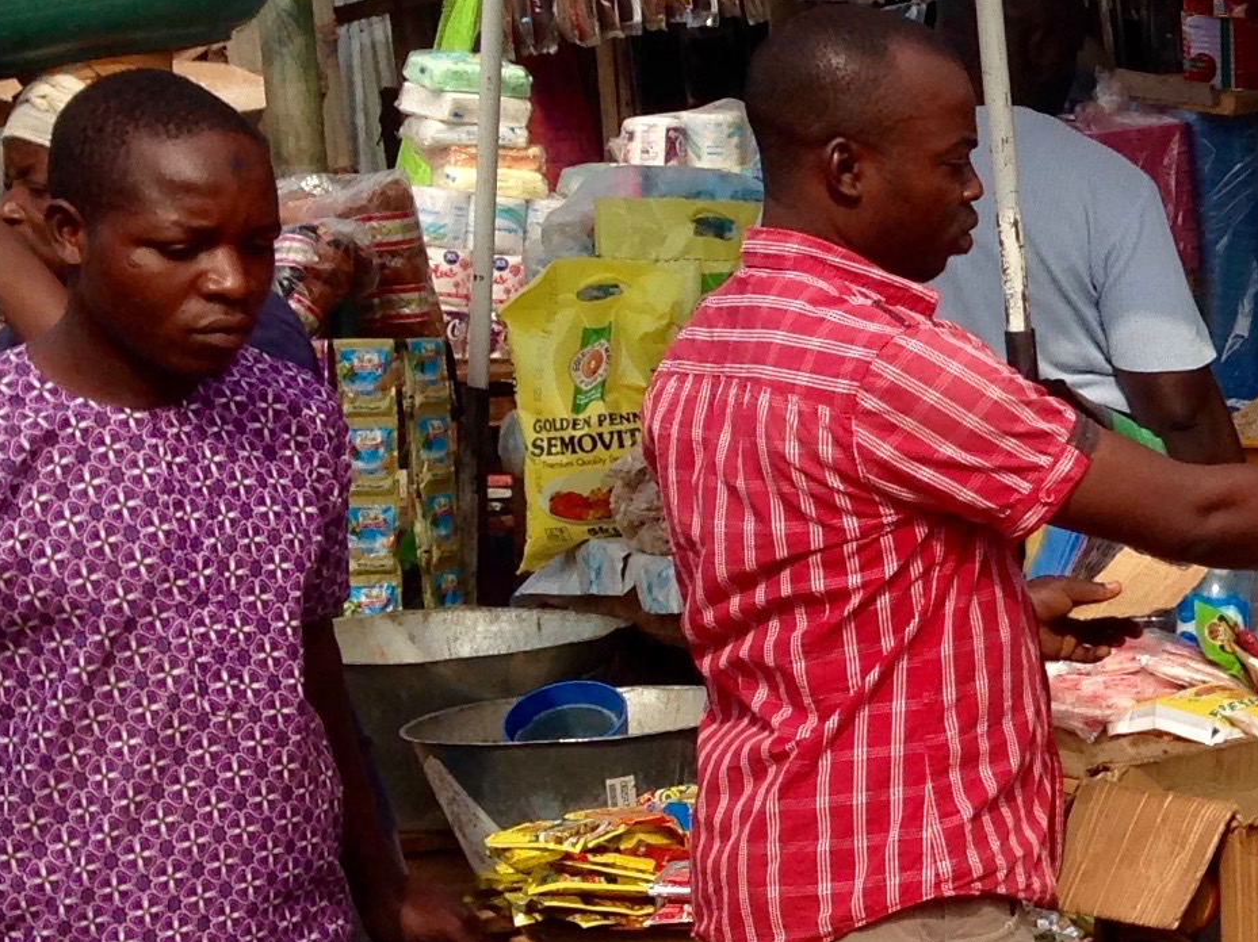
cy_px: 440
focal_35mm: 116
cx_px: 1769
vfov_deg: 12.8
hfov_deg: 15.9
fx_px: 4214
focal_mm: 4.12
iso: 50
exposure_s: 1/1261
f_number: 2.4
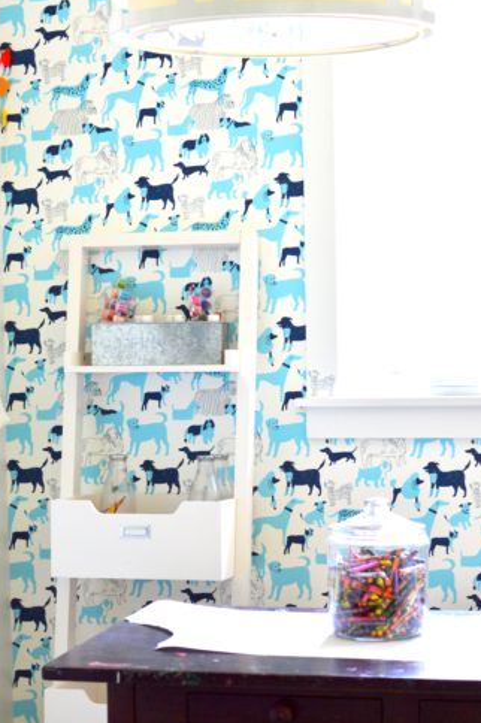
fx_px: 1866
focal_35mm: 93
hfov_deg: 14.7
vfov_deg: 21.9
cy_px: 335
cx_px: 202
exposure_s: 1/80
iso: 400
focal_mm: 50
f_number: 4.5
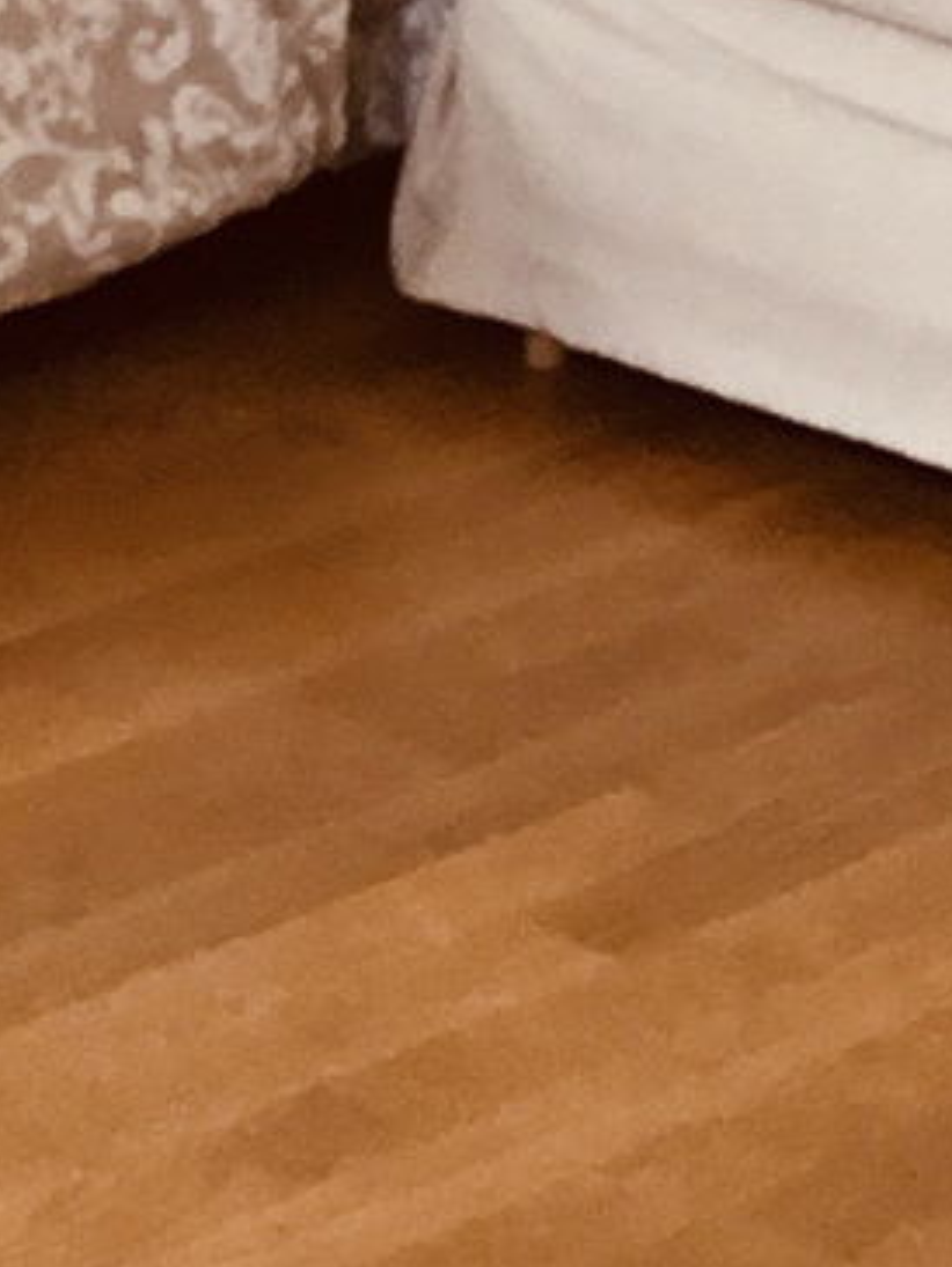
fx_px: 6633
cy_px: 57
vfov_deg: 10.8
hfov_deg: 7.5
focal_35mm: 181
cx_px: -1640
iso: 50
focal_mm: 3.3
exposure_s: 1/33
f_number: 2.4
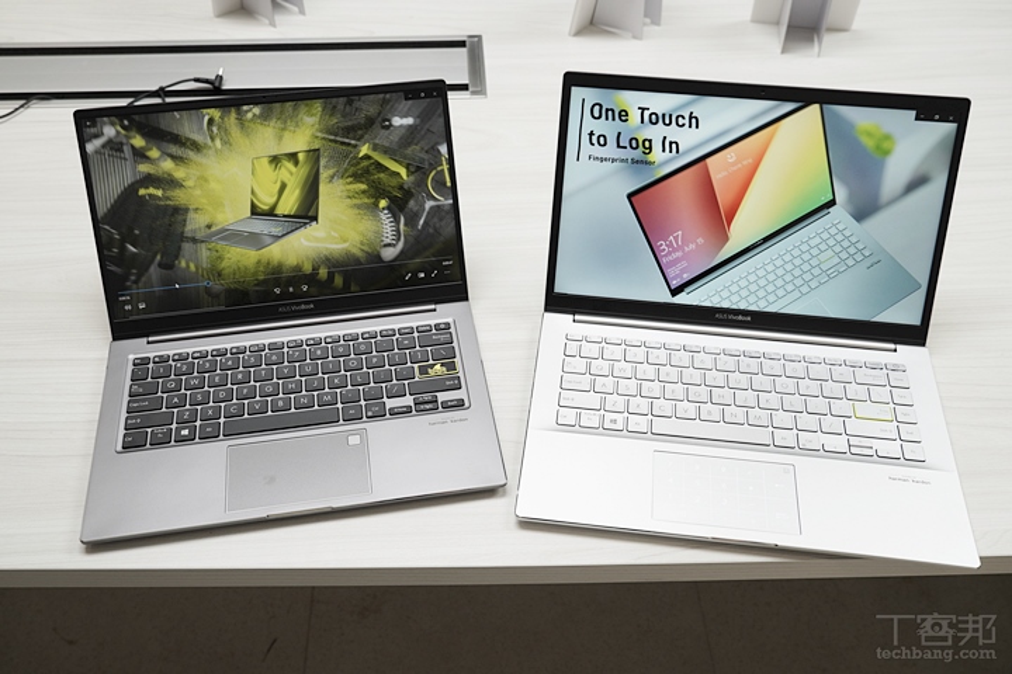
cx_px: 506
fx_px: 970
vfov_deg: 38.4
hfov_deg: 55.1
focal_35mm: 34
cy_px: 337
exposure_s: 1/40
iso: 125
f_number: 4.5
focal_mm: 23
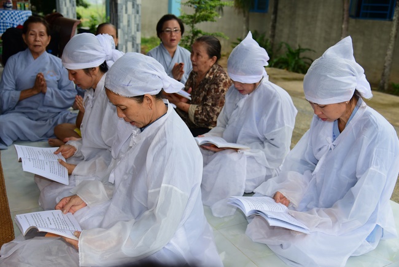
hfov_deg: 54.4
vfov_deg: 37.9
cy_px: 134
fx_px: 388
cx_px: 200
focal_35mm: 35
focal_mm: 35
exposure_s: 1/160
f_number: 4
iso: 320
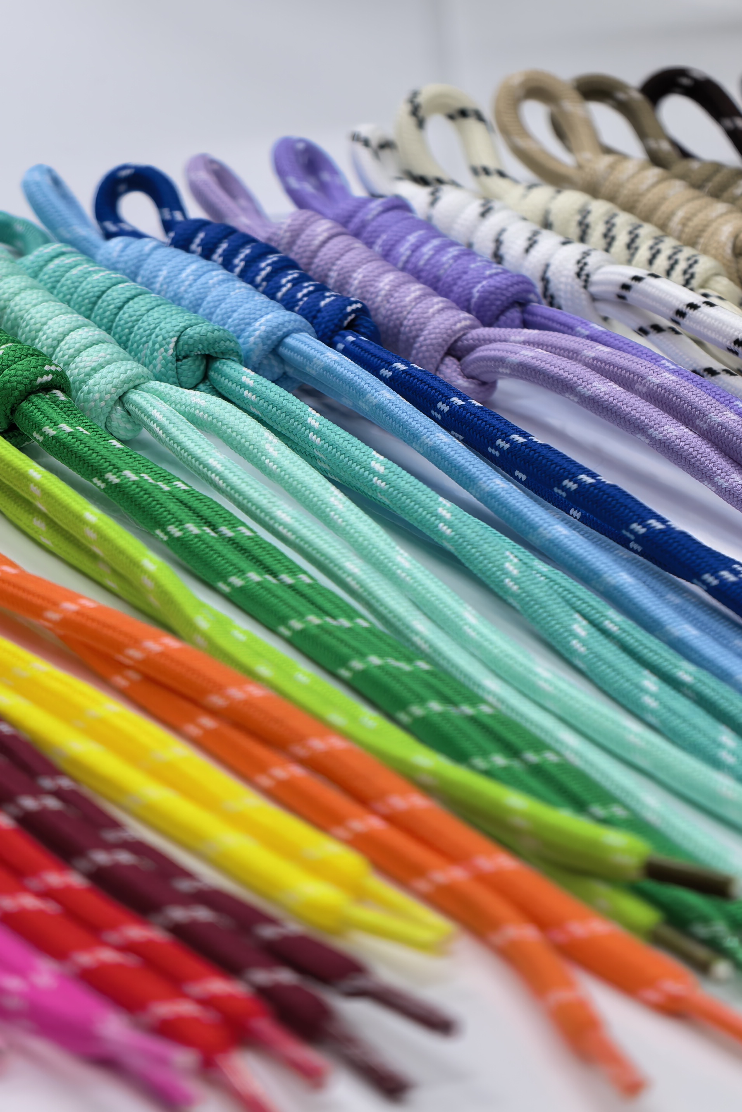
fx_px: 4080
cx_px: 143
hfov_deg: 10.4
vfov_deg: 15.5
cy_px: 545
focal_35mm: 132
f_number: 2.4
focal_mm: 24.13
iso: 100
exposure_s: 1/100
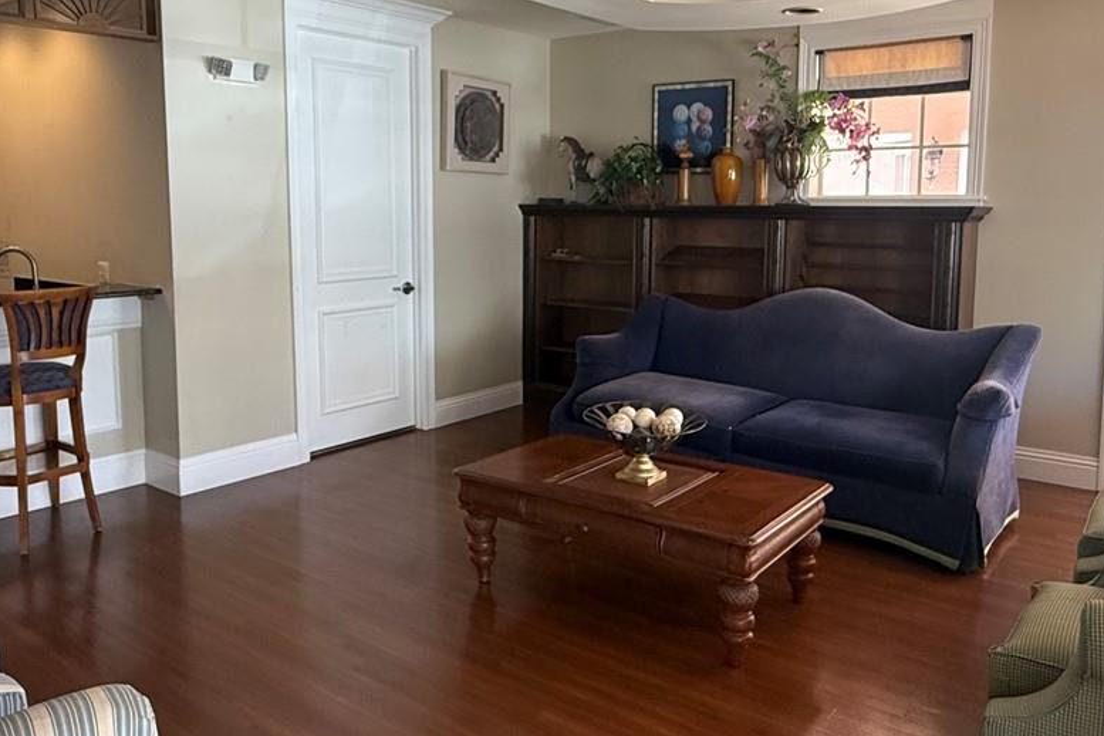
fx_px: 920
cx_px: 543
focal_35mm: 30
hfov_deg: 61.9
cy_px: 305
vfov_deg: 43.4
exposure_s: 1/99
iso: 320
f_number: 2.2
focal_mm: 2.22
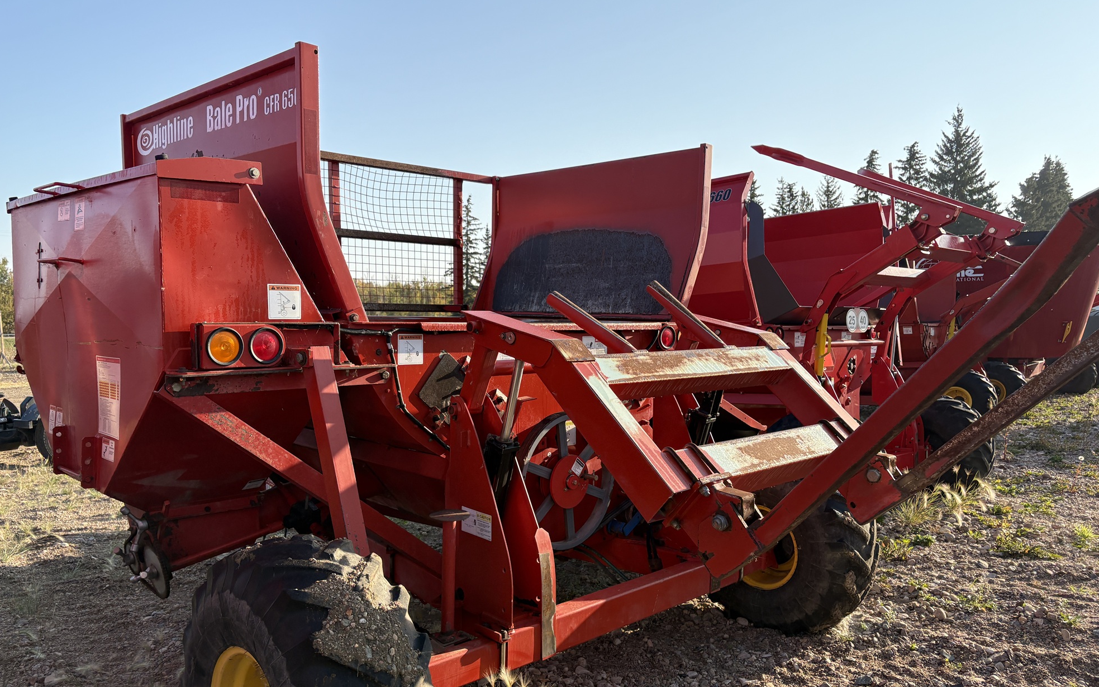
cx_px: 542
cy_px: 396
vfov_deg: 44.4
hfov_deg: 66.5
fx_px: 839
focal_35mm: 28
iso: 64
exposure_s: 1/2012
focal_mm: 5.96
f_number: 1.6
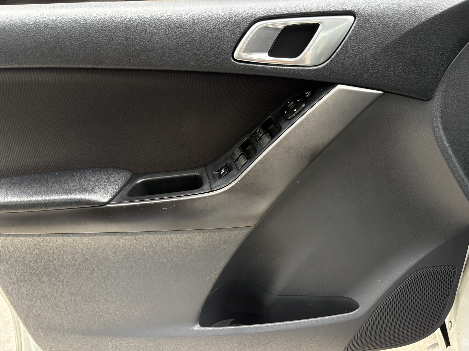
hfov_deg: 67.3
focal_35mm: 26
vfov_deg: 53.1
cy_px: 176
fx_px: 352
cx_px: 234
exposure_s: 1/60
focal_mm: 5.96
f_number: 1.6
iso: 64
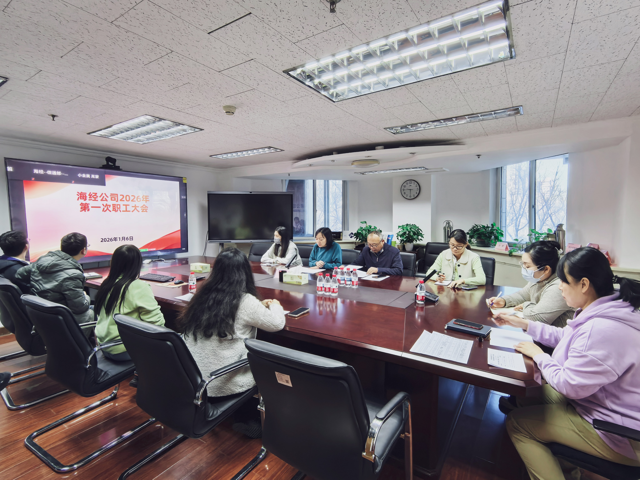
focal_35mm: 17
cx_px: 320
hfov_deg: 91.0
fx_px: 314
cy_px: 240
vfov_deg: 74.7
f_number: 2.2
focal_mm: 1.95
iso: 250
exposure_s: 1/50
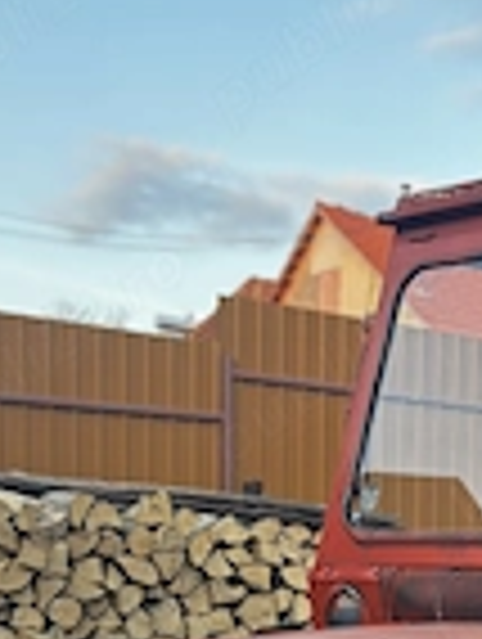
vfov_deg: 24.1
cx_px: 514
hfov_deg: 19.5
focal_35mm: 73
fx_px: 1351
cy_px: 774
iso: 64
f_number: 1.6
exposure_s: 1/121
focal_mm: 5.96
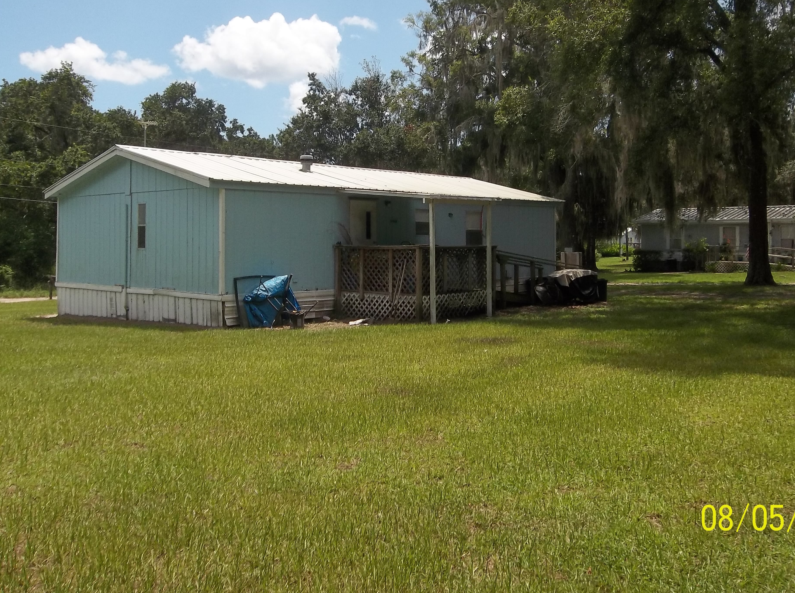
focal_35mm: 34
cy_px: 234
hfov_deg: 54.0
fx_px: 780
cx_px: 419
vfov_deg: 41.5
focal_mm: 4.9
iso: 80
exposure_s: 1/200
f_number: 8.9
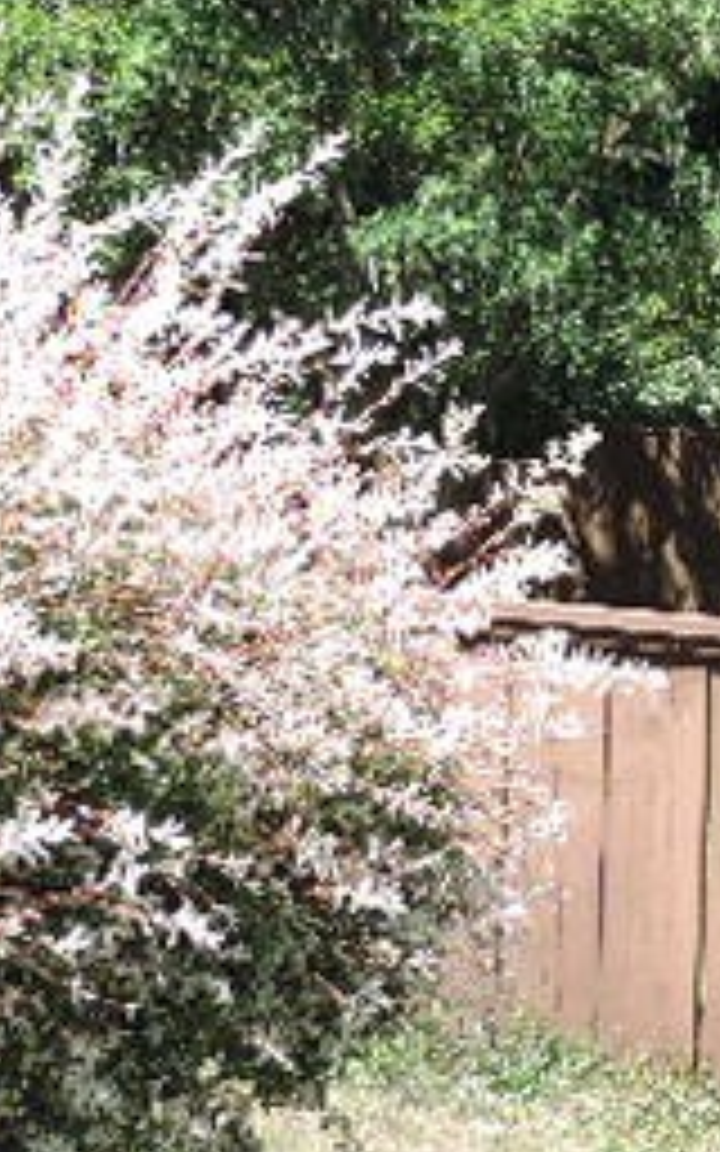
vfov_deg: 18.2
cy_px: 410
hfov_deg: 10.6
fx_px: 3579
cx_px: 1426
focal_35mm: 114
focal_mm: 7.6
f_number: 3.4
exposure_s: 1/200
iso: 80
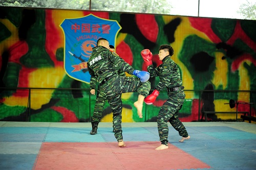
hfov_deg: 39.6
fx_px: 355
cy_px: 85
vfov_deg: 26.9
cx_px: 128
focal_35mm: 50
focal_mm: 50
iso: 1250
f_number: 1.4
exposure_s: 1/640
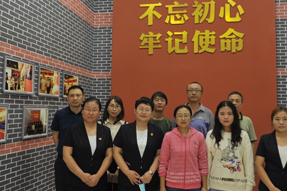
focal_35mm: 38
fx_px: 303
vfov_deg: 35.0
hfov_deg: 50.6
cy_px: 84
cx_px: 164
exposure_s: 1/80
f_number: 4
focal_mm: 32
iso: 1600
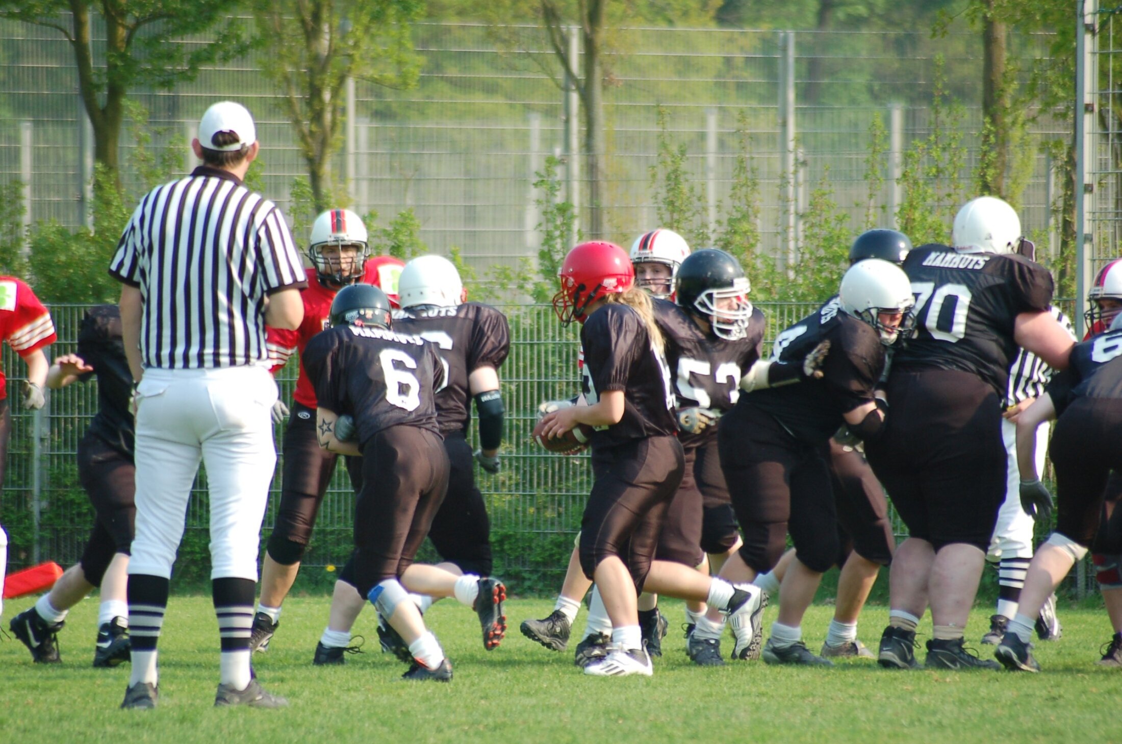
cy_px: 372
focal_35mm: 450
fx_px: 13998
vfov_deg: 3.0
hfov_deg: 4.6
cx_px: 561
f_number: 5.6
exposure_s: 1/500
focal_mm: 300
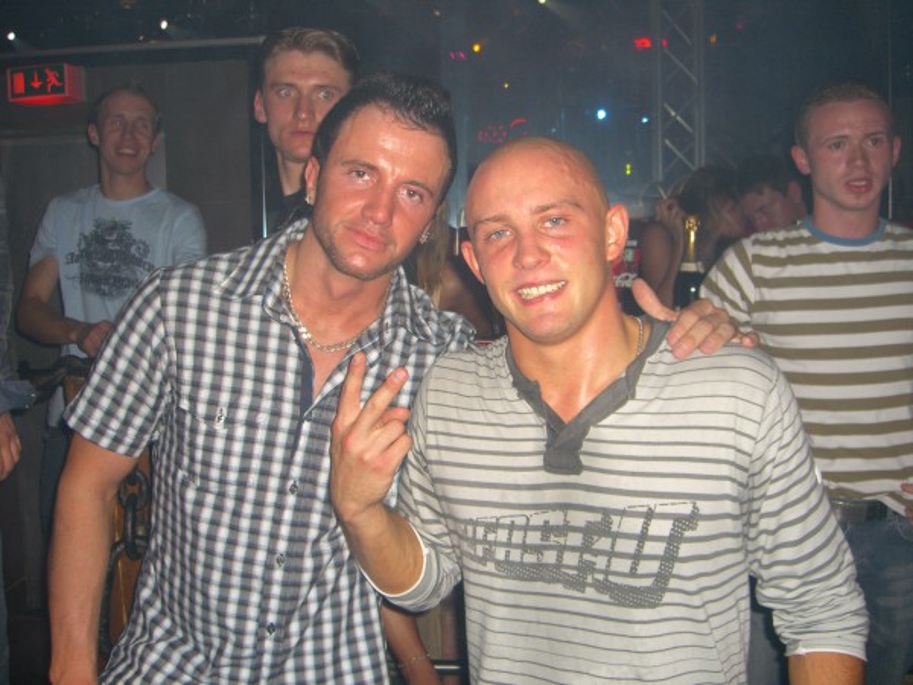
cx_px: 456
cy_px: 342
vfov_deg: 37.7
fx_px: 1002
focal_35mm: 38
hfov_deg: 49.0
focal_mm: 7.9
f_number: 2.8
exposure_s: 1/60
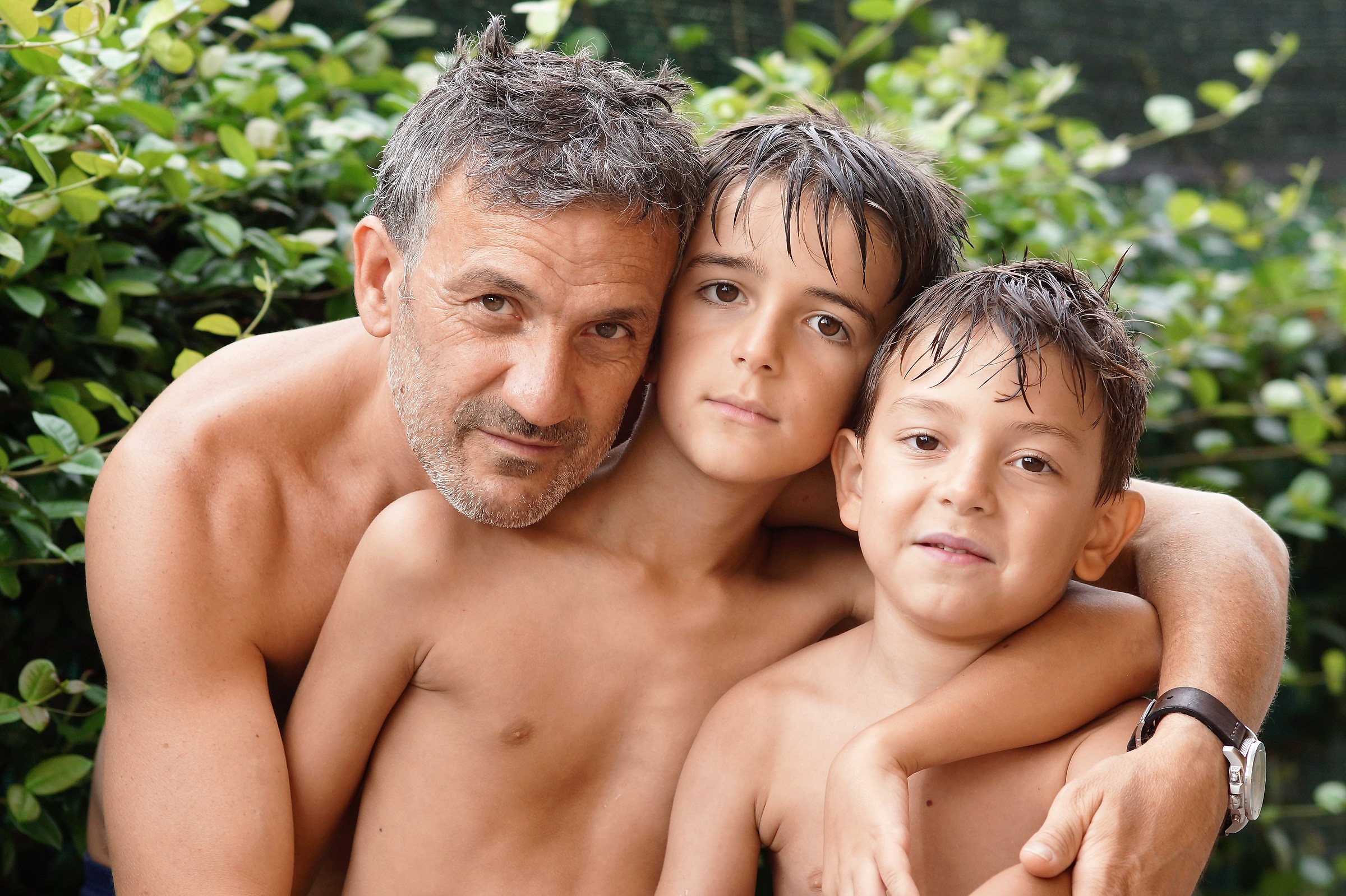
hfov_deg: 13.0
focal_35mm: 158
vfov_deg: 8.7
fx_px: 5887
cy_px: 448
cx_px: 673
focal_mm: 105
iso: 200
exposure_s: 1/125
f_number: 4.5
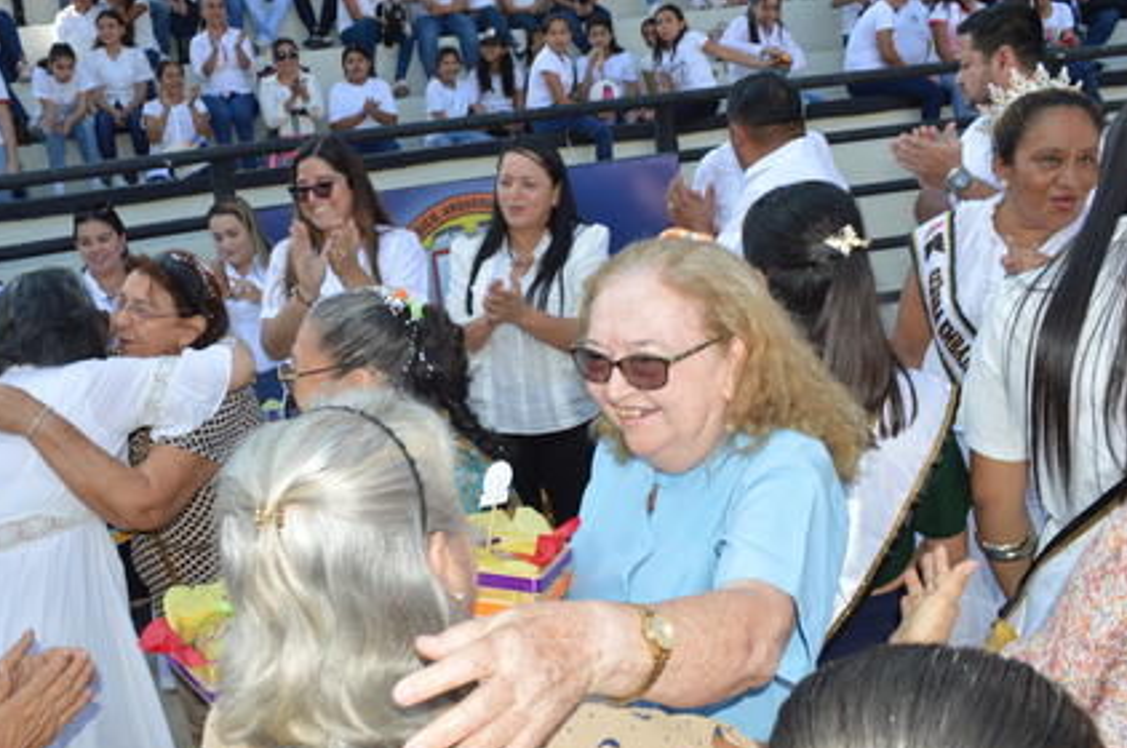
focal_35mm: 32
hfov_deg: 58.5
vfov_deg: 41.0
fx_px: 1000
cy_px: 377
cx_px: 475
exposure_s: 1/125
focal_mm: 18
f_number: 10
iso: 200
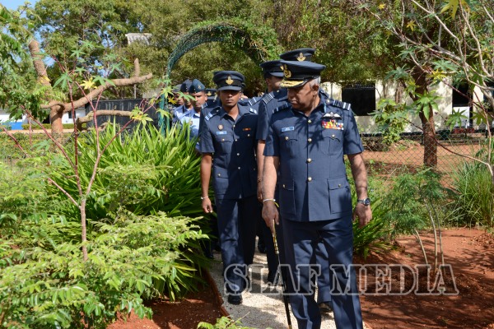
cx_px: 247
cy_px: 164
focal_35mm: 55
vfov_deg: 24.6
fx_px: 755
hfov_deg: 36.2
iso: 250
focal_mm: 55
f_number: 16
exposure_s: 1/100
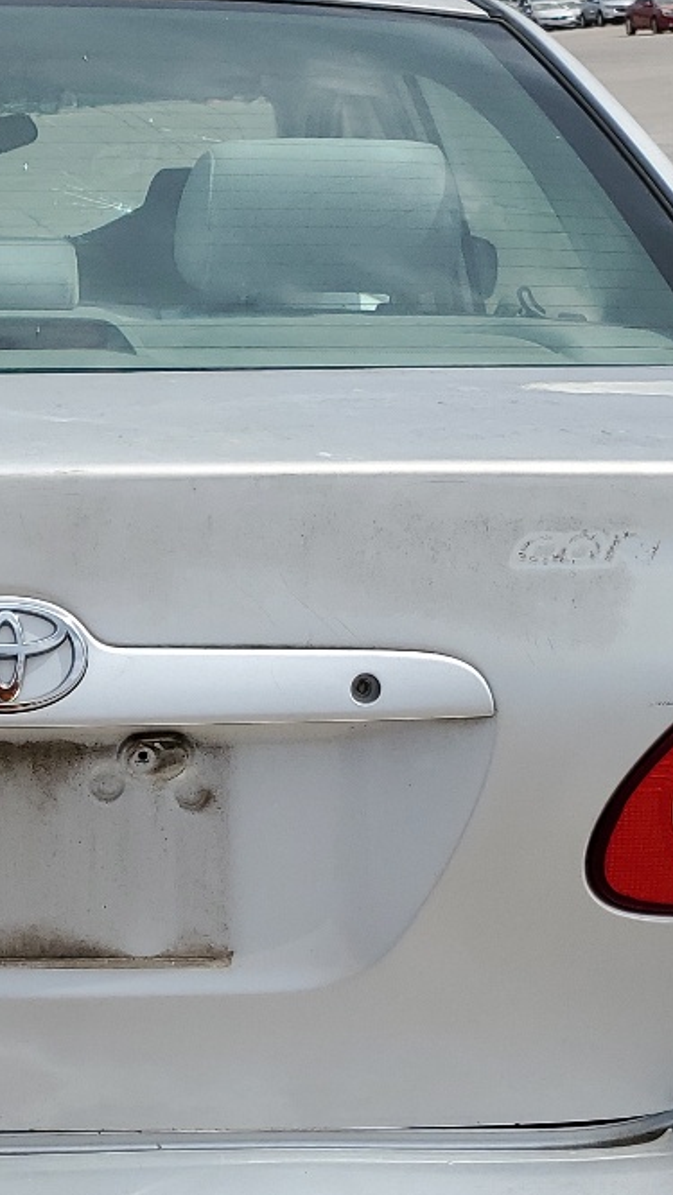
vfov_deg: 30.8
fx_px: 2156
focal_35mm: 68
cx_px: -29
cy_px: 791
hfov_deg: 17.3
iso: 50
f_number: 1.5
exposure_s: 1/5000
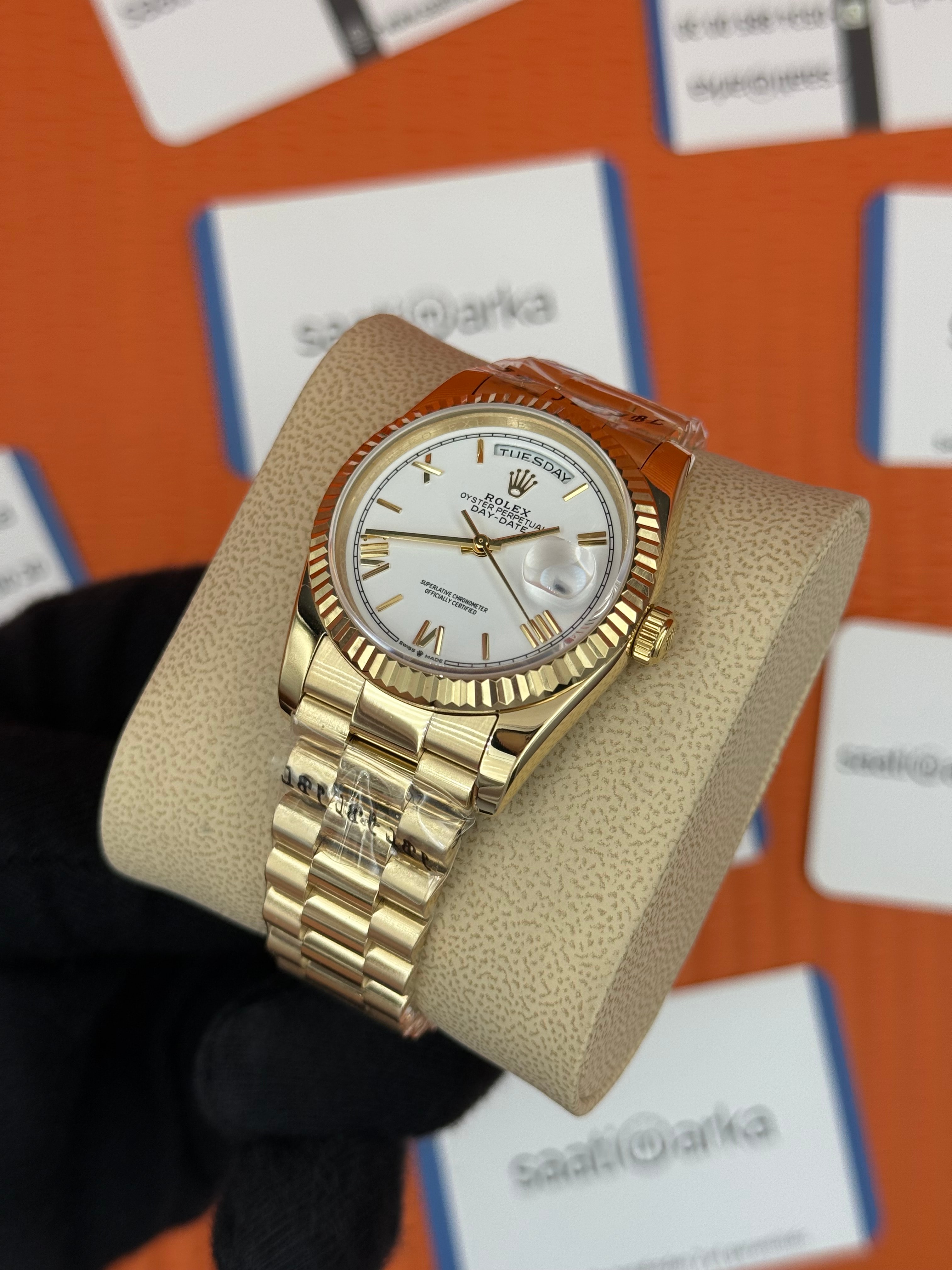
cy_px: 635
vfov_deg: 39.7
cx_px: 476
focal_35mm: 48
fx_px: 1760
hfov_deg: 30.3
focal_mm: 6.76
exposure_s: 1/837
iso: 64
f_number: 1.78
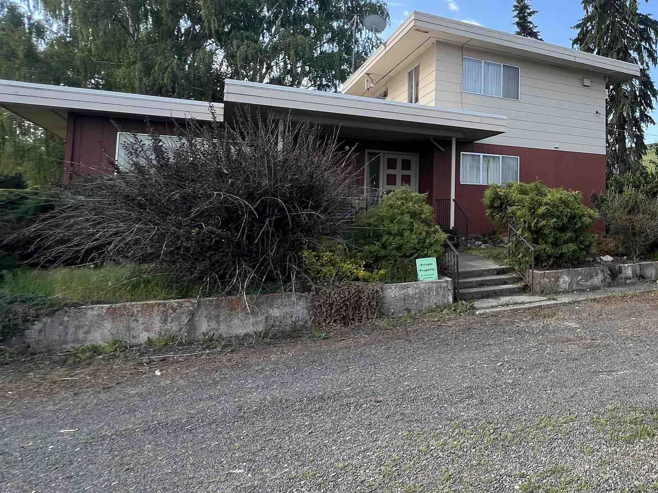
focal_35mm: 25
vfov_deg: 54.1
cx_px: 621
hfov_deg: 57.0
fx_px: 475
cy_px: 178
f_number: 1.8
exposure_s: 1/363
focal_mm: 1.57
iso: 32
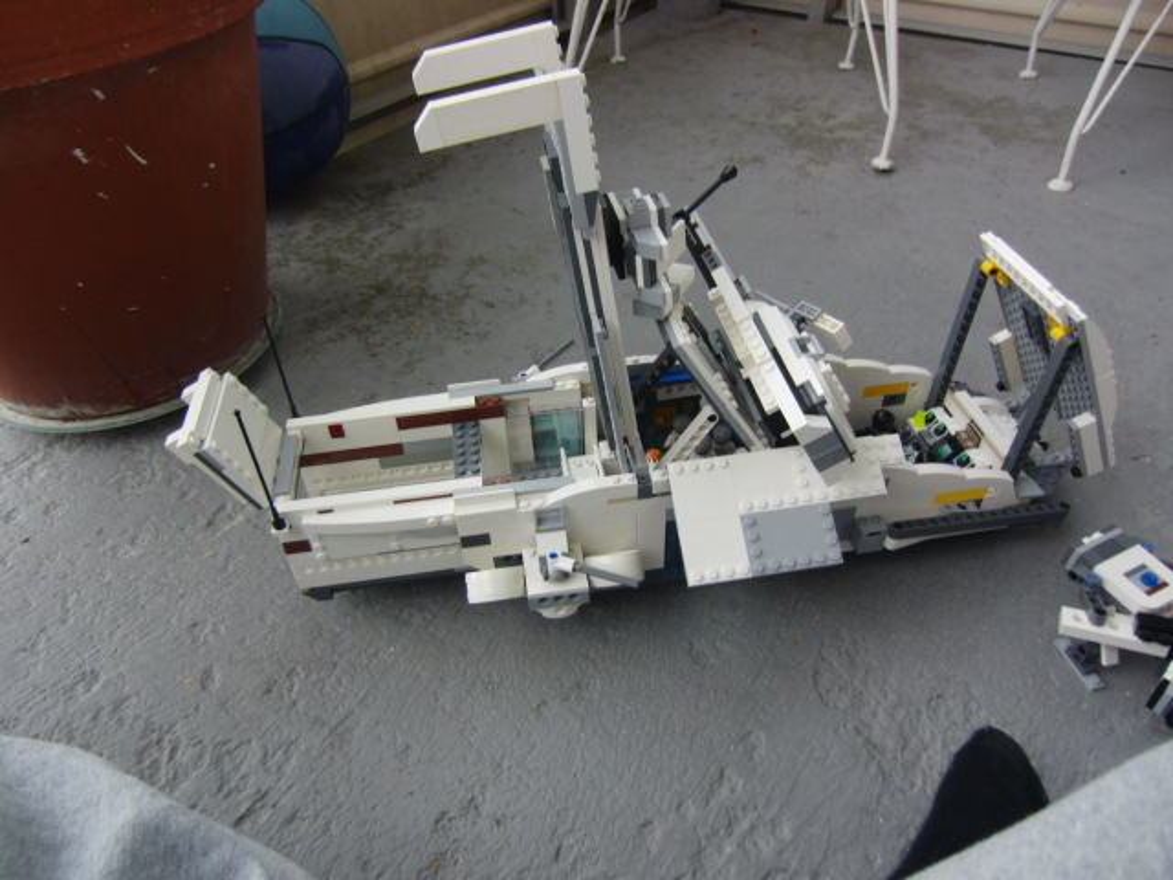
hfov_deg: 71.6
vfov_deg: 56.8
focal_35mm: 24
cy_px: 440
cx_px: 586
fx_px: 813
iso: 100
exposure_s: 1/80
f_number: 3.2
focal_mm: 4.3
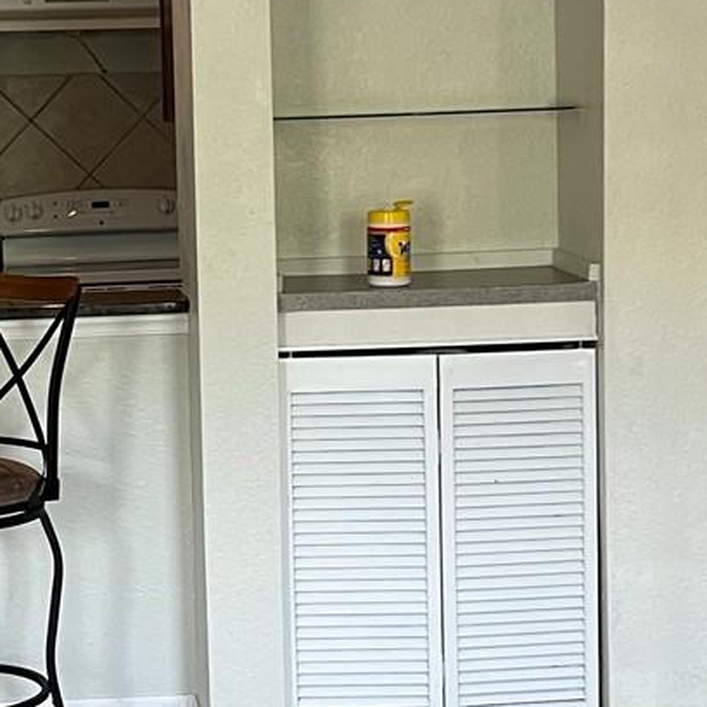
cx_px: 149
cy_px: 296
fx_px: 2080
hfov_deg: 19.1
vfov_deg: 19.3
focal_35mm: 90
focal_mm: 5.7
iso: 100
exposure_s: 1/60
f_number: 1.5
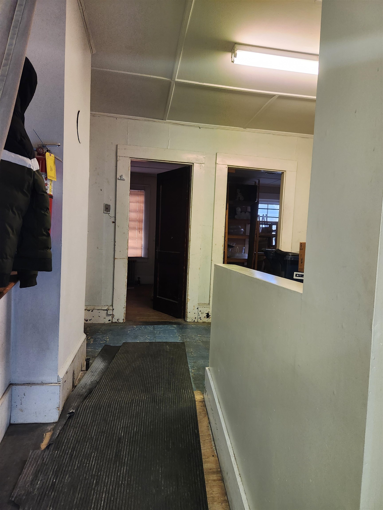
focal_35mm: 23
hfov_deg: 58.9
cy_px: 255
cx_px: 192
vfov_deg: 73.9
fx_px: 339
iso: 320
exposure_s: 1/120
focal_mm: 5.4
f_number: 1.8
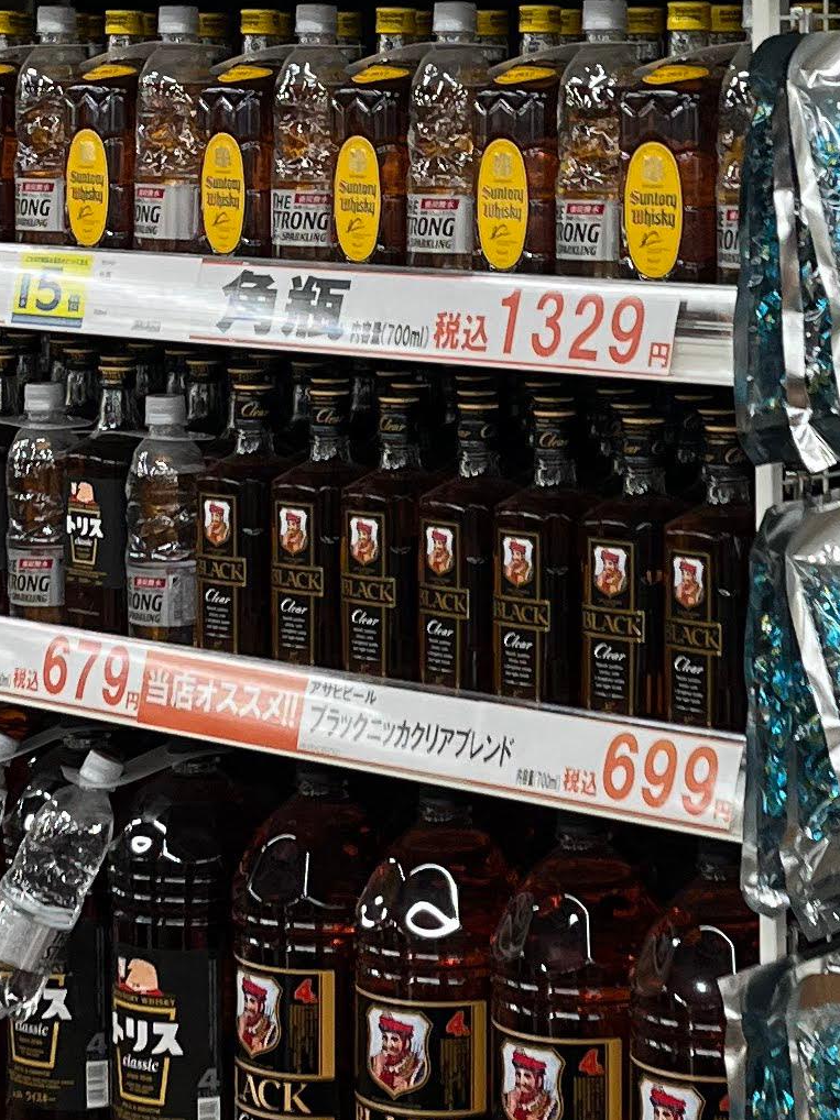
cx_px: 710
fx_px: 3334
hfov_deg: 14.3
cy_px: 484
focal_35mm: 103
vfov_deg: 19.1
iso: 64
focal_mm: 5.1
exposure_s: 1/50
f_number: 1.6
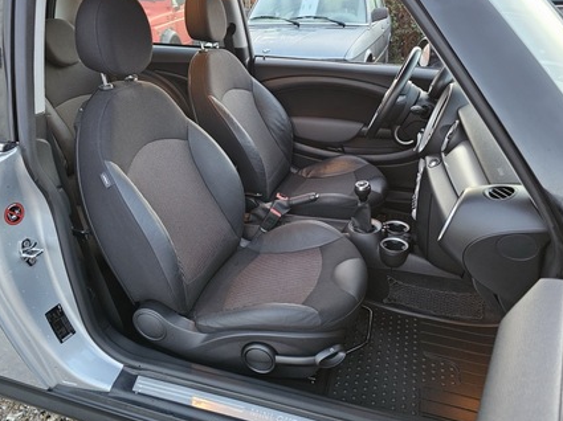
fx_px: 423
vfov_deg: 53.0
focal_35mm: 26
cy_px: 199
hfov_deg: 67.3
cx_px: 281
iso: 640
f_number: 1.7
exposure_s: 1/33
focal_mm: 6.3
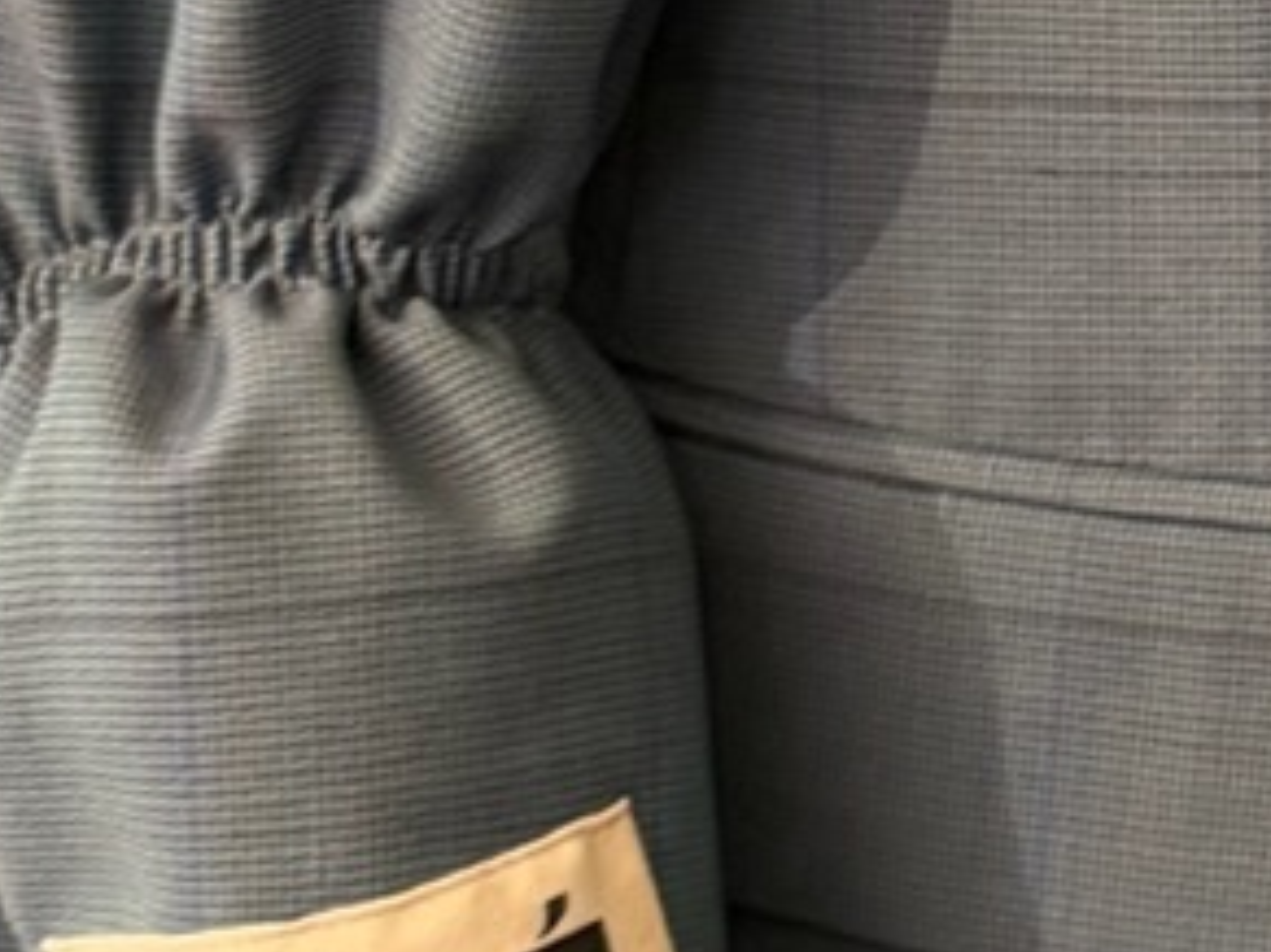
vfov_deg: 8.2
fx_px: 6203
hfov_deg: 10.5
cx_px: 2730
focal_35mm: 169
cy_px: -1105
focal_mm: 6.76
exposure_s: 1/50
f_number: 1.78
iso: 400
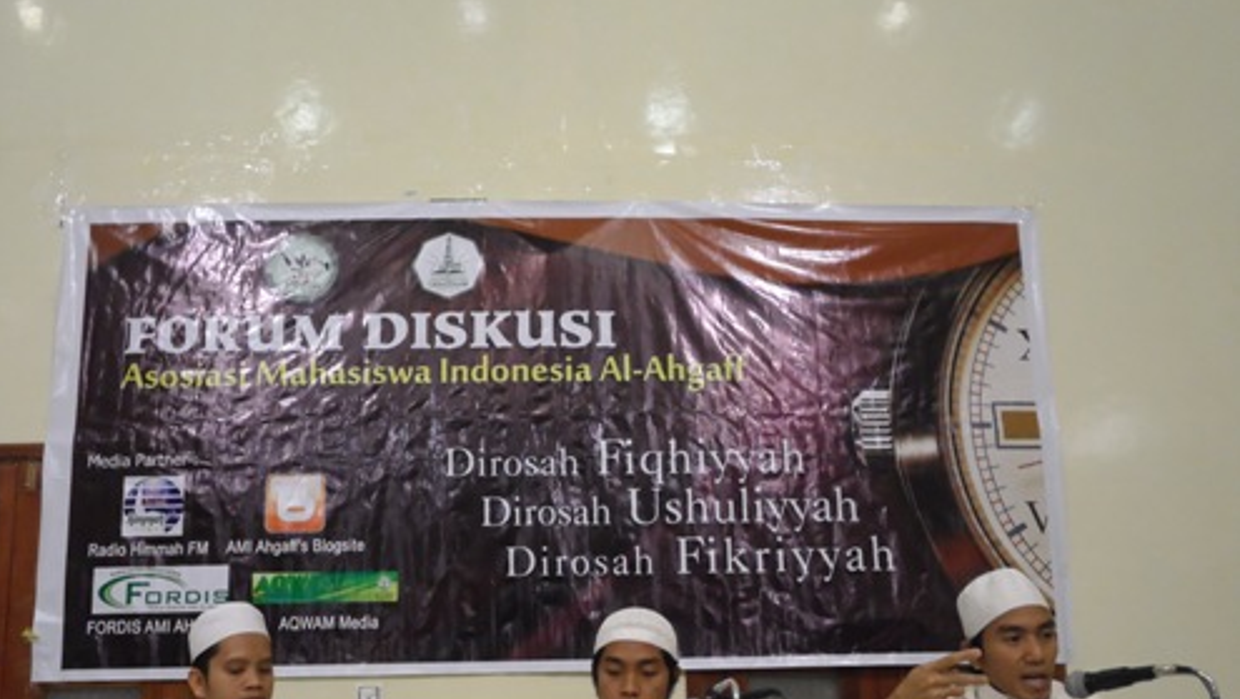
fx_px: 1086
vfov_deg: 35.4
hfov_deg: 59.5
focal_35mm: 33
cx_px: 616
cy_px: 455
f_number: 2.7
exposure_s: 1/20
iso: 400
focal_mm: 5.5
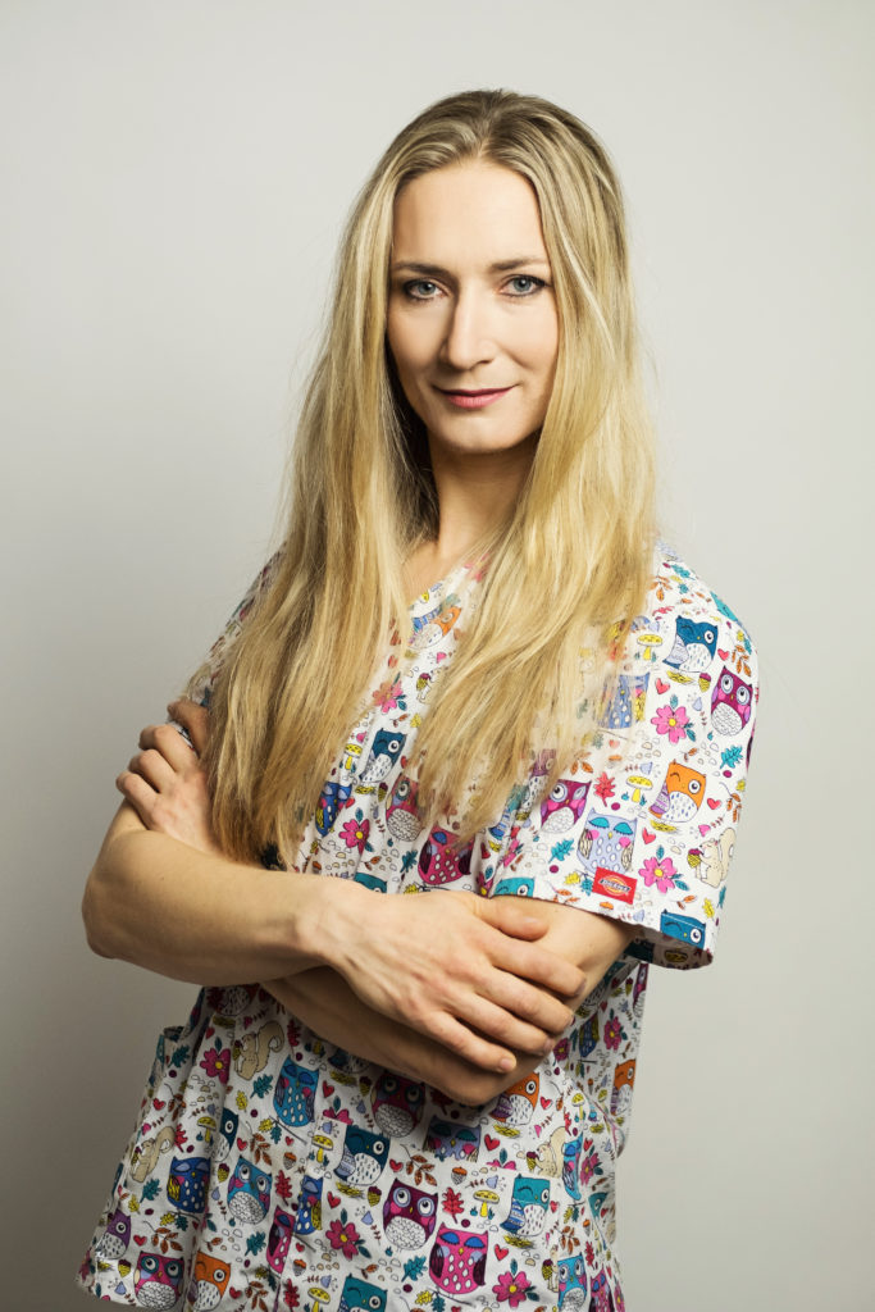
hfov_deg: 18.2
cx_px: 438
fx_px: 2733
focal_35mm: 75
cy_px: 656
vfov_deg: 27.0
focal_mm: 50
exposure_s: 1/200
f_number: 2.8
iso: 640
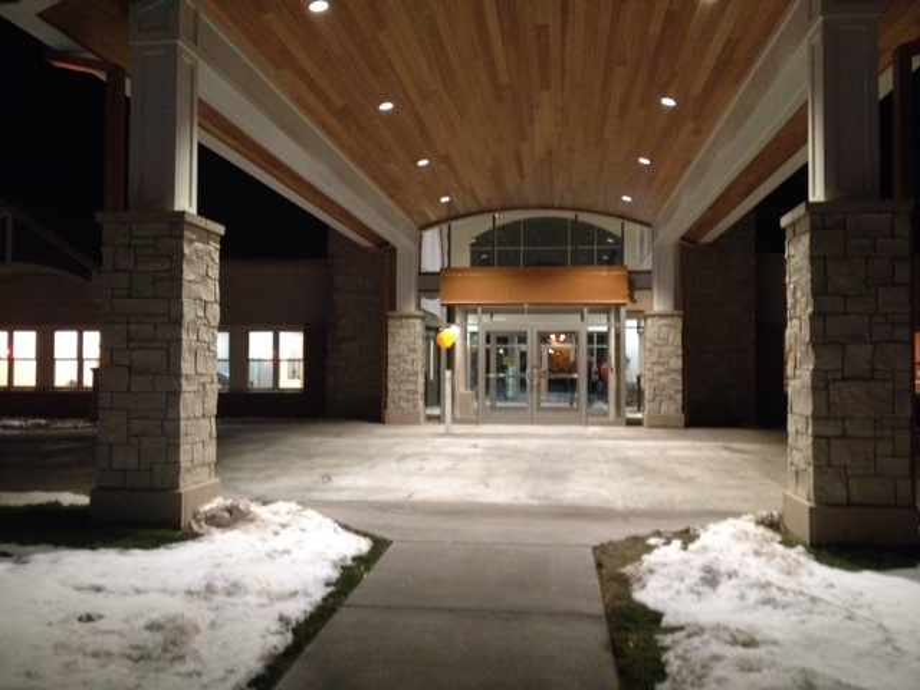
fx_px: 930
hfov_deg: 52.6
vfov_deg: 40.7
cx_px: 460
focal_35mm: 35
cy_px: 345
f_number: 2.4
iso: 400
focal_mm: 4.28
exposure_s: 1/15
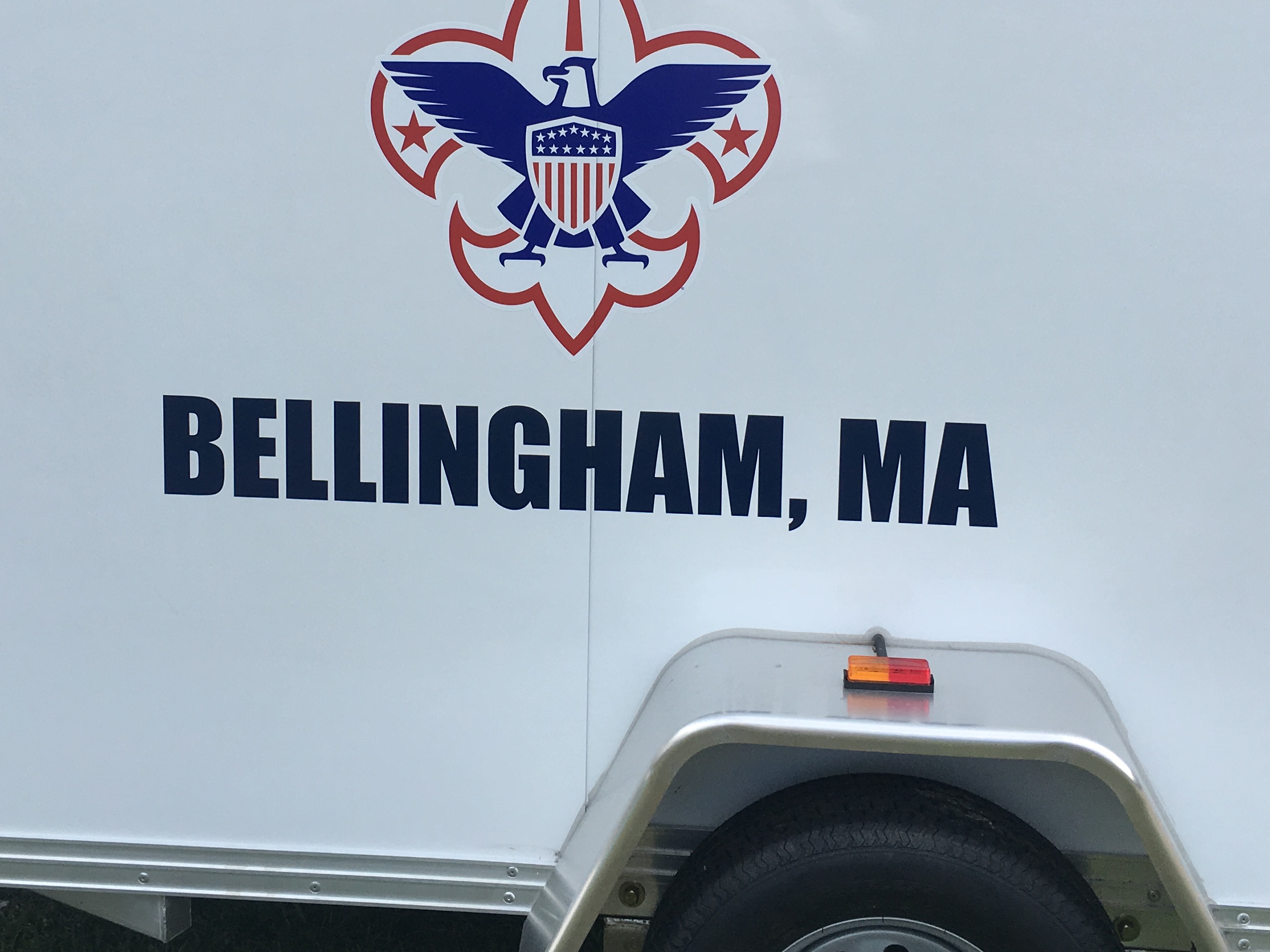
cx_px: 598
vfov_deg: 30.4
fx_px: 1724
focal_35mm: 47
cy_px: 246
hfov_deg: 40.4
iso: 25
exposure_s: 1/591
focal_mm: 4.15
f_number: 2.2
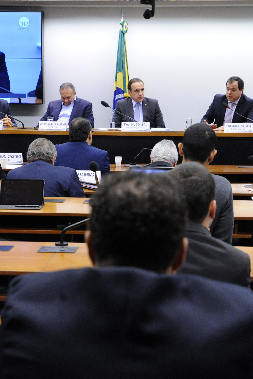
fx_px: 959
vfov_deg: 22.4
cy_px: 190
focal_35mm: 91
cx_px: 122
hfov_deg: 15.0
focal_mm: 60
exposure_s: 1/200
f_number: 6.3
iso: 3200
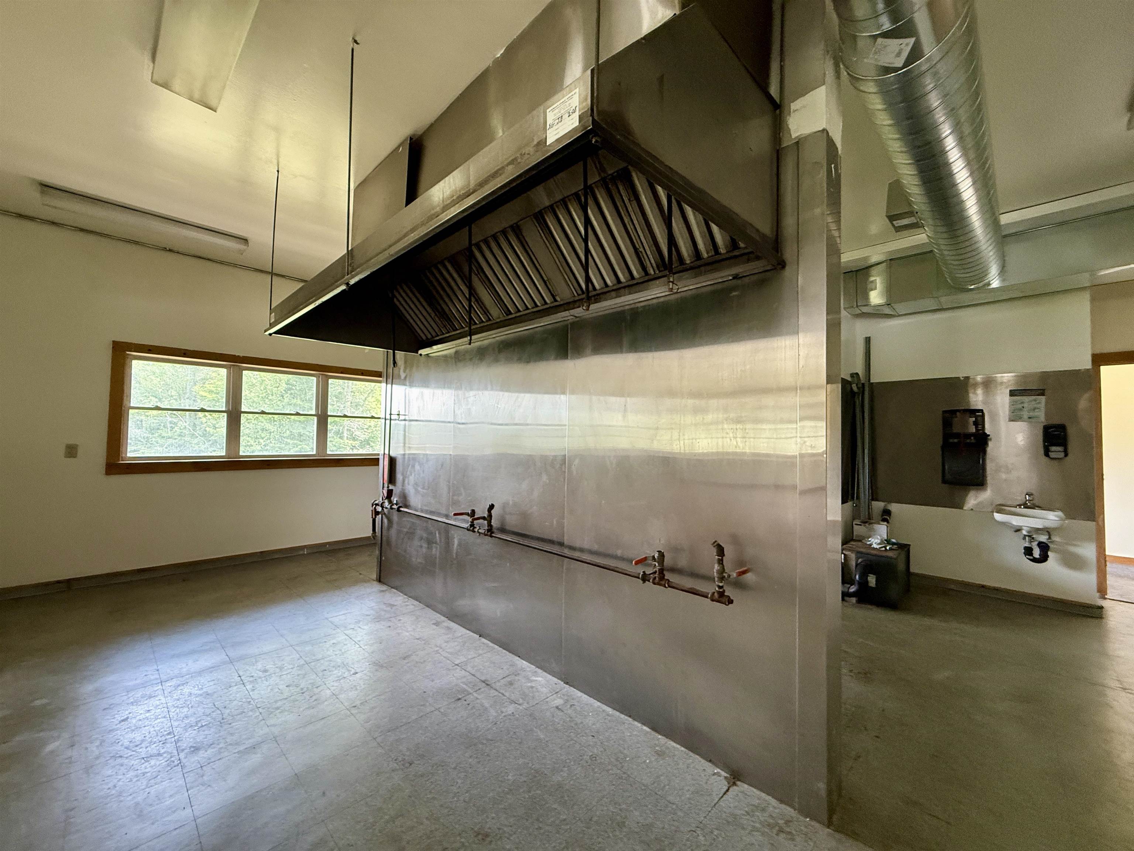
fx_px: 459
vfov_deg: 85.7
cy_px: 426
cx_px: 567
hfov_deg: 102.1
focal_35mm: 14
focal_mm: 2.22
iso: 320
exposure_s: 1/99
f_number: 2.2
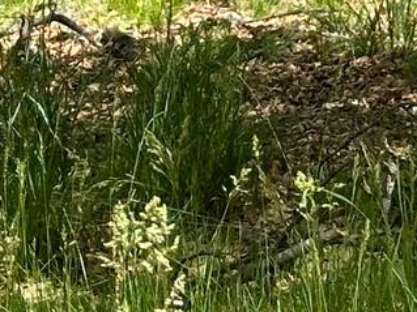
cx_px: 583
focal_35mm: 308
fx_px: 3709
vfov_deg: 4.7
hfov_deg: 6.4
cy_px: -385
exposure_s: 1/1880
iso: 64
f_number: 1.78
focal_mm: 6.86
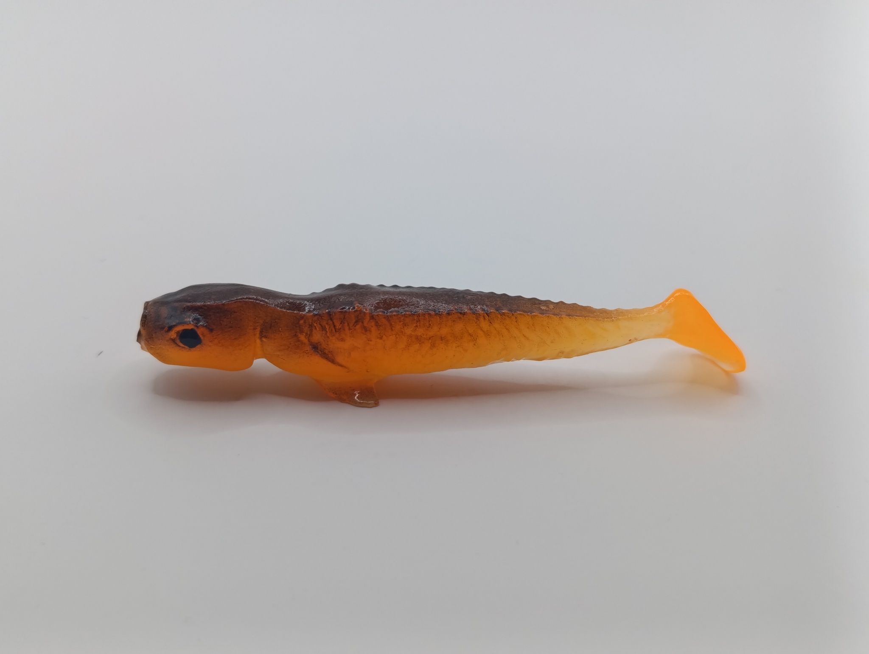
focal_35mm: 46
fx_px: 1156
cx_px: 434
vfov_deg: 31.6
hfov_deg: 41.2
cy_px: 327
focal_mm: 6.14
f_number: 1.6
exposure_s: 1/99.9
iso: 125
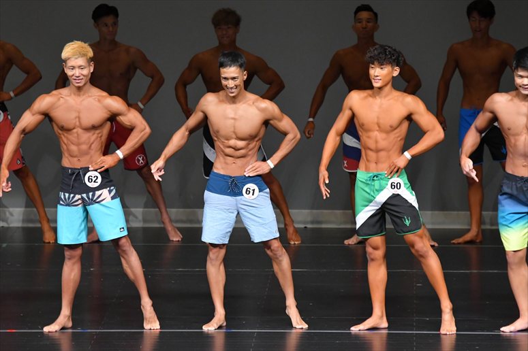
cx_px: 264
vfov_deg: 4.6
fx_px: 4398
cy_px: 176
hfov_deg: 6.9
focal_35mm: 300
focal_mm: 200
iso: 4000
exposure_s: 1/400
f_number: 5.6
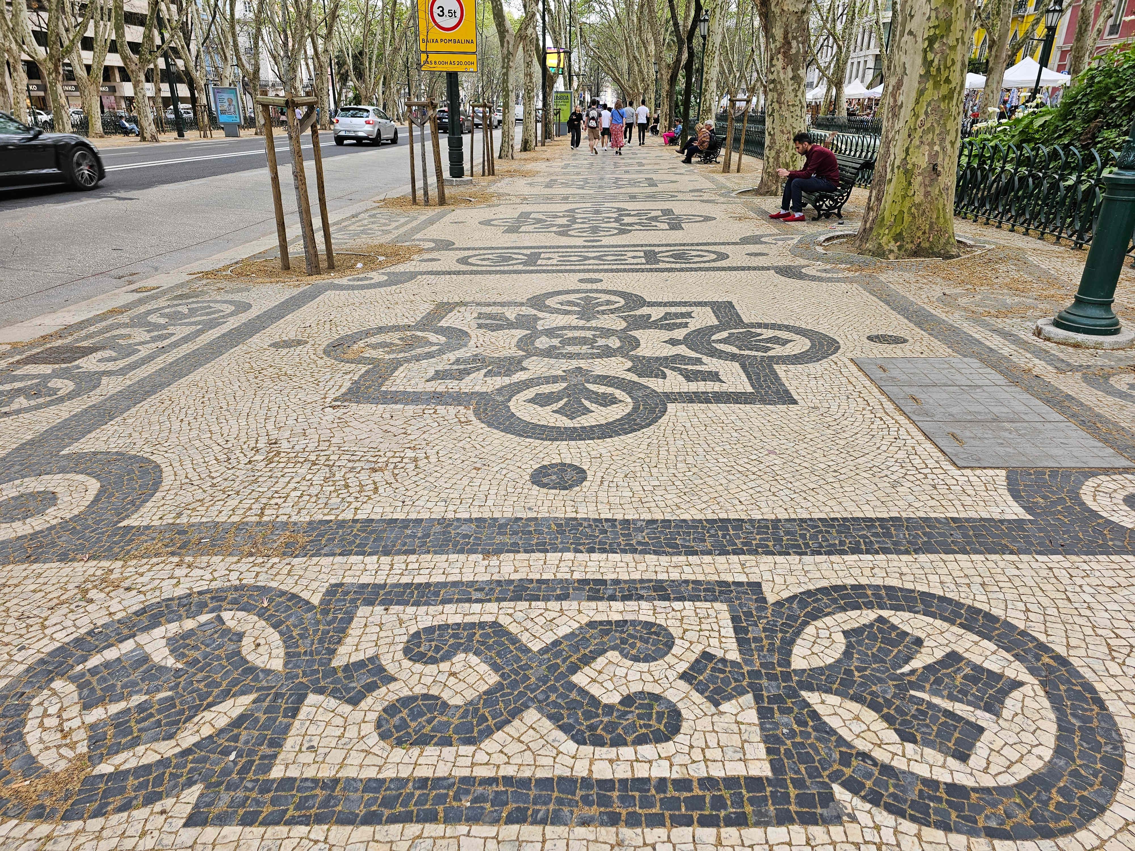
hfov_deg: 73.9
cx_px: 568
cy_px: 426
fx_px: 754
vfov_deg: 58.9
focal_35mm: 23
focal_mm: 6.3
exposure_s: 1/120
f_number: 1.7
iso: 25
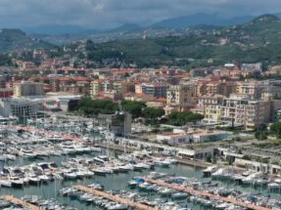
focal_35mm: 72
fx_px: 584
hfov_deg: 27.0
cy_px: 194
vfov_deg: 20.0
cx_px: 118
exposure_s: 1/640
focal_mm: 10.26
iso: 100
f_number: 6.3
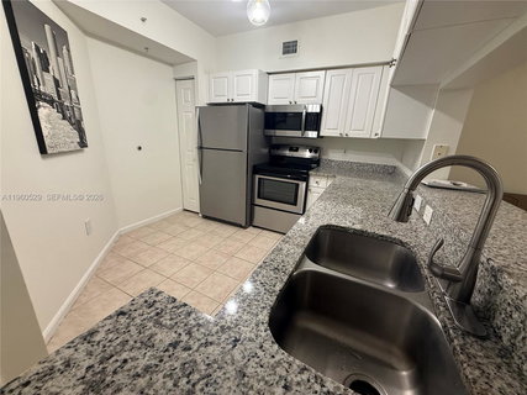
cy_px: 198
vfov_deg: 85.6
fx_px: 213
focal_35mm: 14
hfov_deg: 102.1
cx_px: 264
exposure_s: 1/60
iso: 250
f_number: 2.2
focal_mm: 2.22
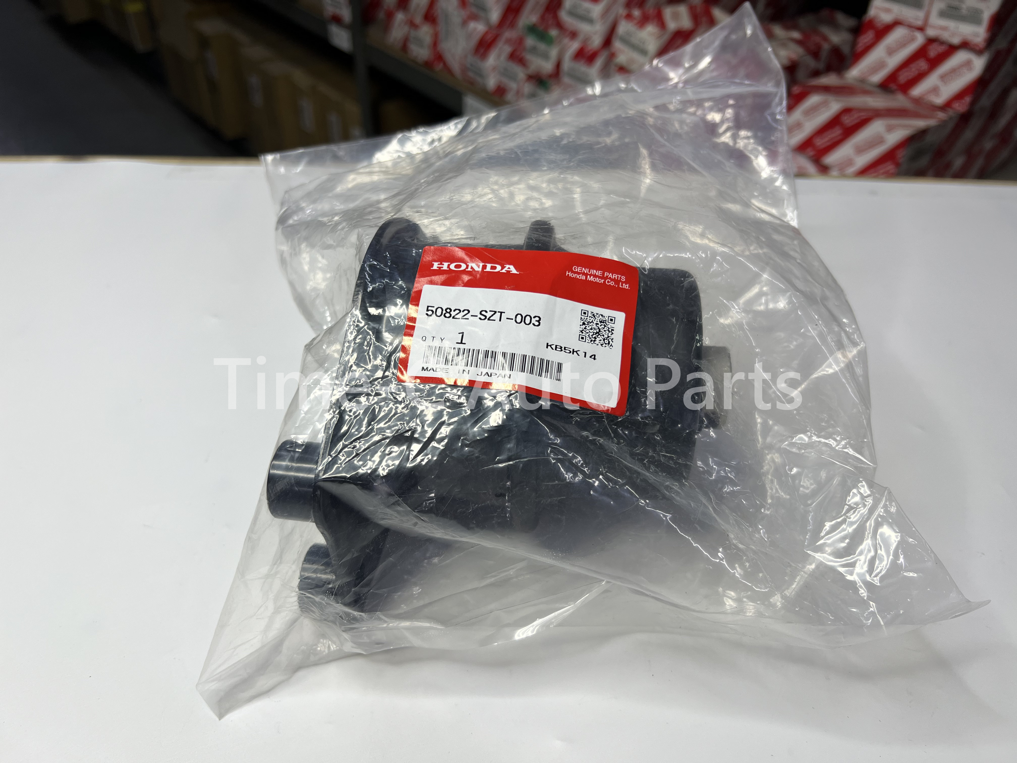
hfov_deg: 67.3
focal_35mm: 26
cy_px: 382
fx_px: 764
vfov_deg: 53.1
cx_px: 508
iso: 32
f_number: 1.5
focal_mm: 5.7
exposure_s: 1/111
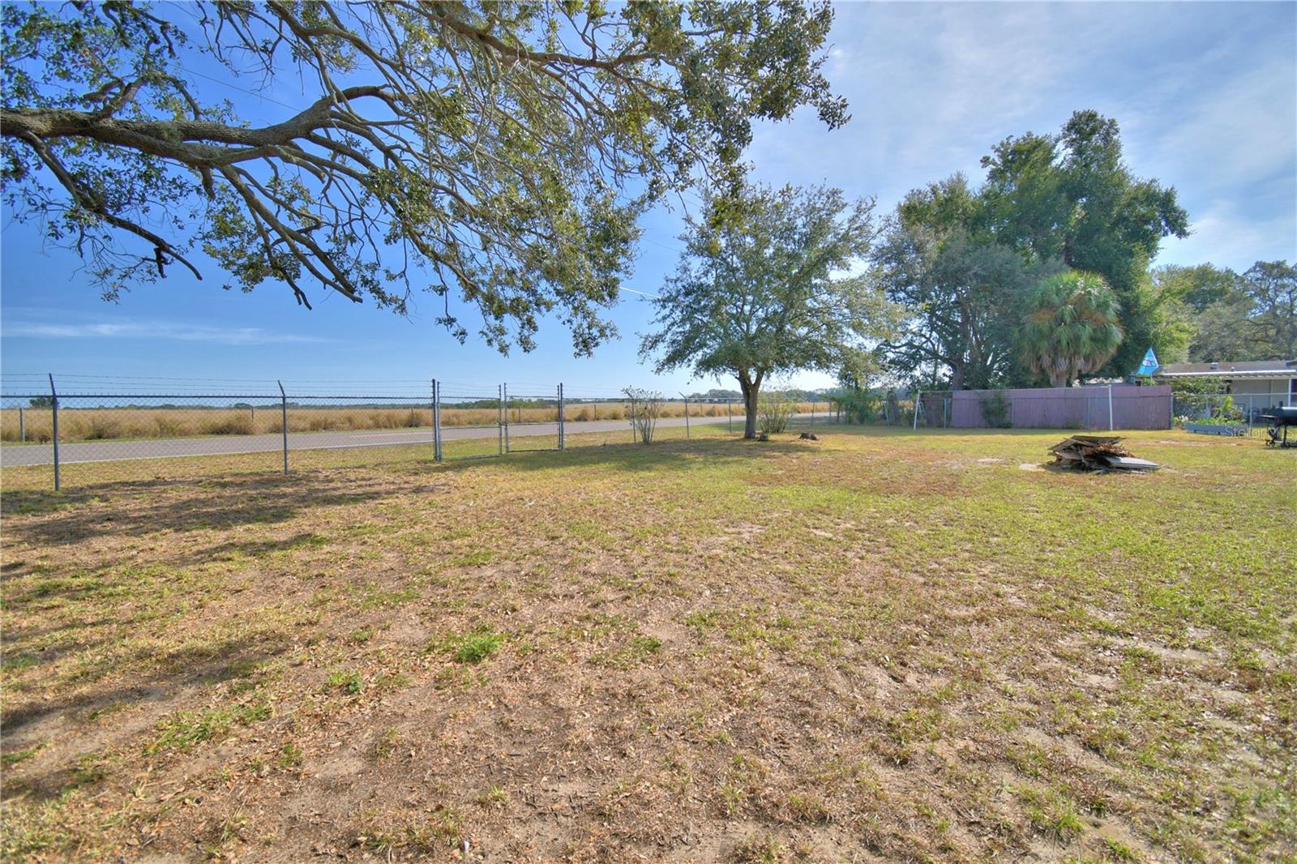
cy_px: 432
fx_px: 540
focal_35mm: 15
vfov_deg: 77.3
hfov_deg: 100.4
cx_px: 648
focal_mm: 10
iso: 100
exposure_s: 1/1250
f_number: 4.5
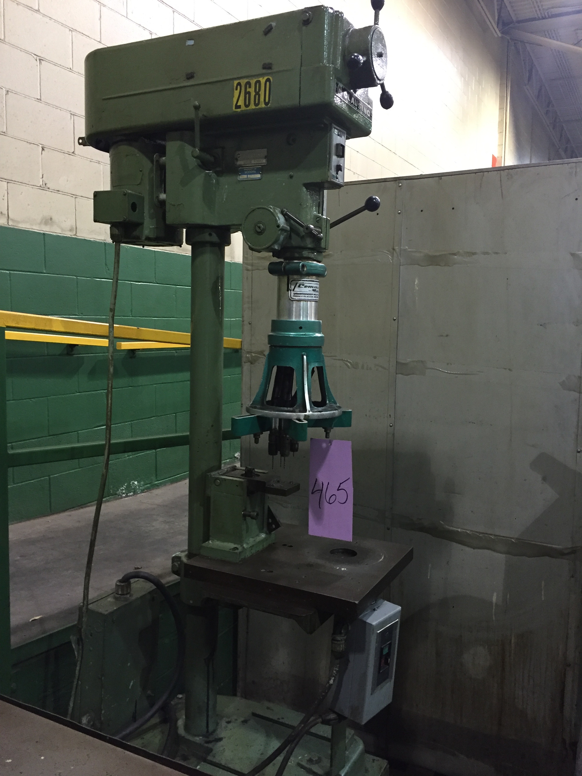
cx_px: 291
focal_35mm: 29
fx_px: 650
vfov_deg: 61.7
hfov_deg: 48.2
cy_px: 388
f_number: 2.2
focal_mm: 4.15
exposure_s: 1/30
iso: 160
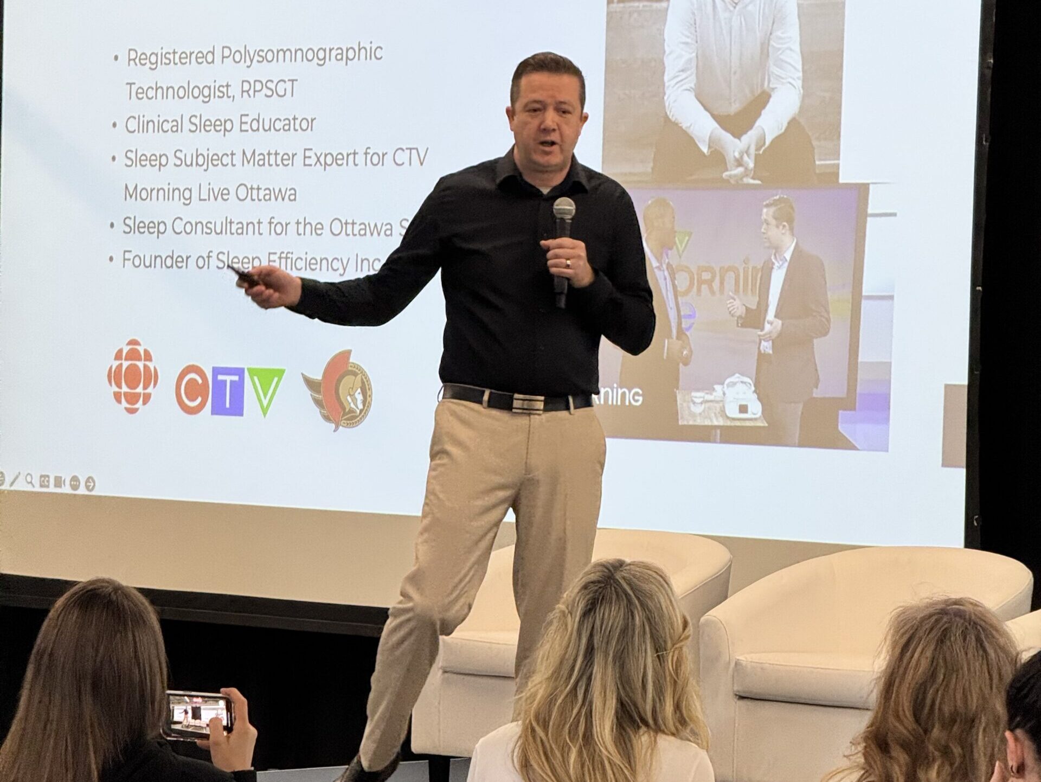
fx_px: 3611
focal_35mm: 120
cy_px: 391
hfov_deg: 16.4
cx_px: 520
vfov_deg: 12.4
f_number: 2.8
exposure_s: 1/118
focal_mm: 15.66
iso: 160
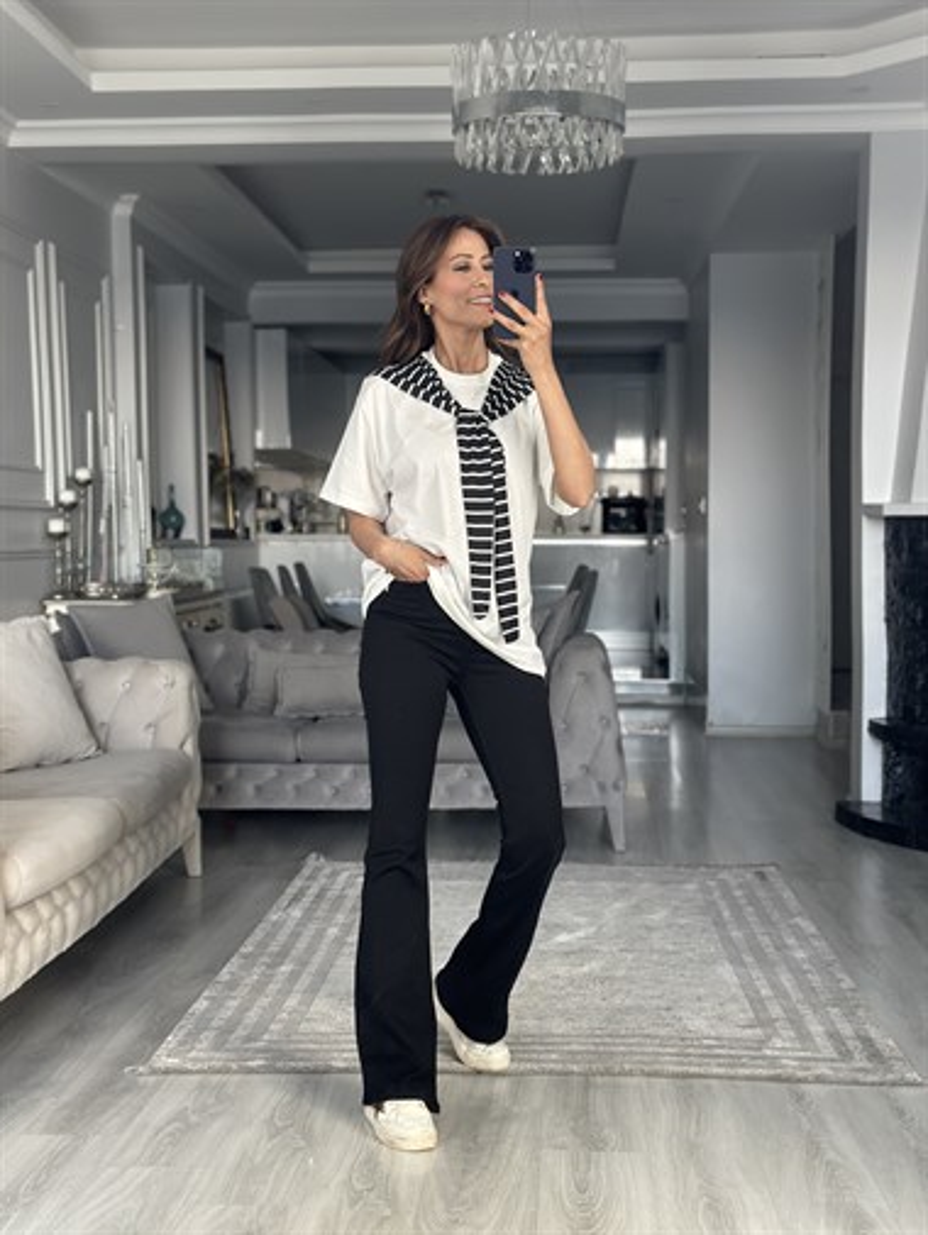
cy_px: 618
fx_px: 1714
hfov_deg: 30.3
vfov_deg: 39.6
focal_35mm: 48
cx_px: 464
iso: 125
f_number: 1.78
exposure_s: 1/77
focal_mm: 6.86
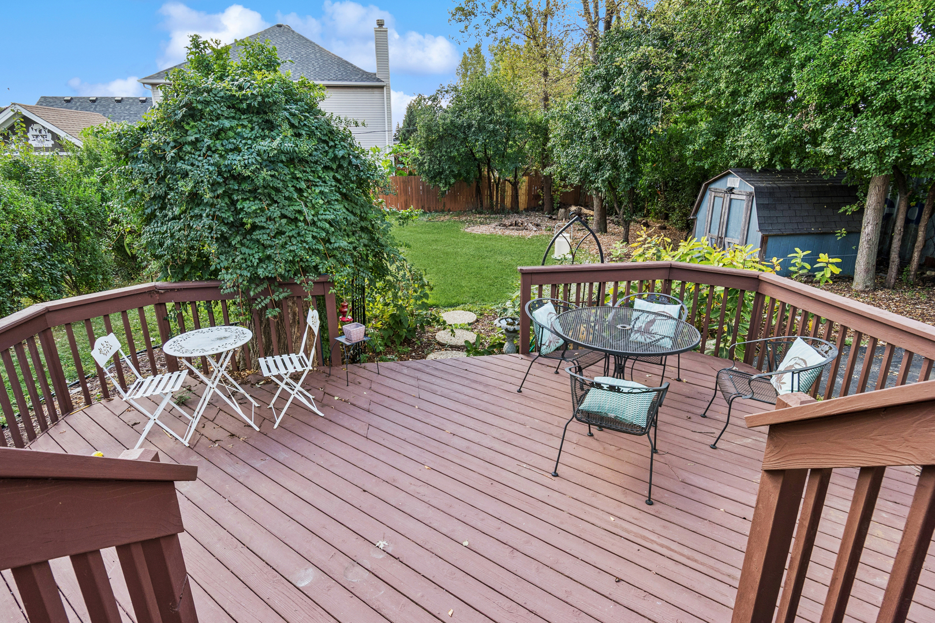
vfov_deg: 67.4
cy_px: 312
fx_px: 467
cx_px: 468
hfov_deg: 90.0
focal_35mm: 18
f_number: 8
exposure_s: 1/60
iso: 250
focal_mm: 12
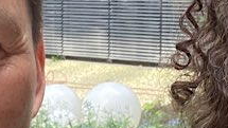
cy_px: 62
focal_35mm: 130
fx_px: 786
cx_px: 182
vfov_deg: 9.3
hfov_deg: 16.4
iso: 80
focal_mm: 2.87
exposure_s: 1/66
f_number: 2.2
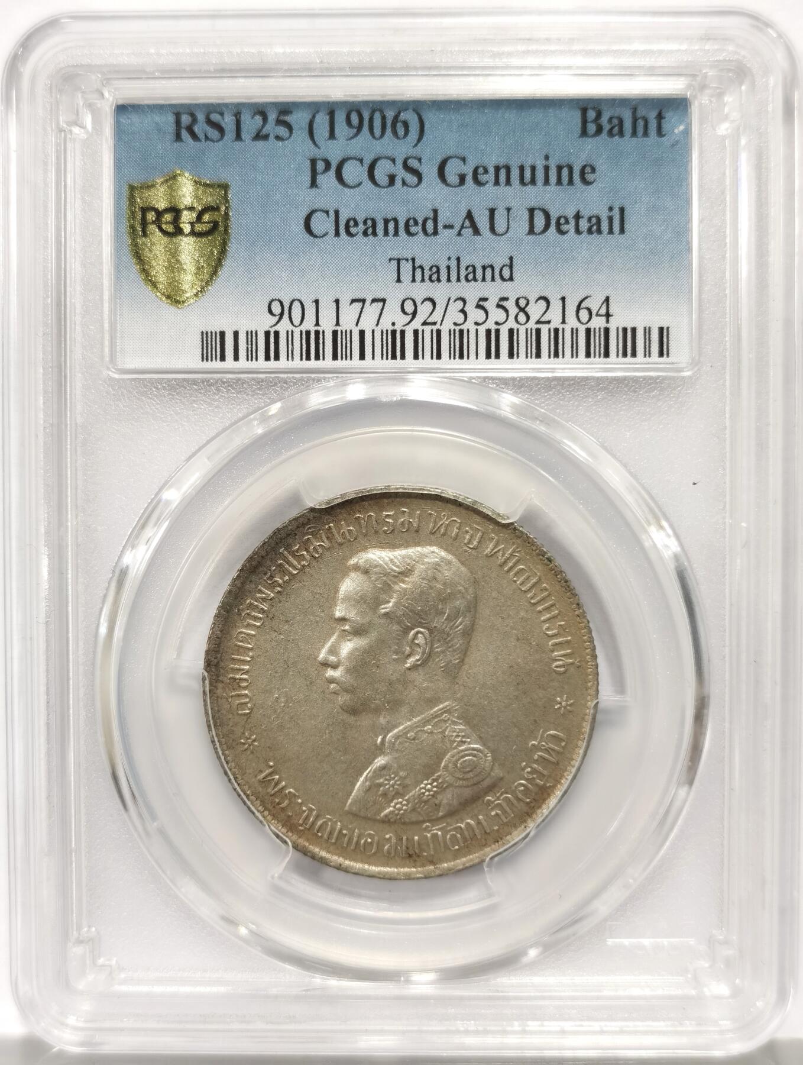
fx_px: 1664
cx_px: 402
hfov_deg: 27.1
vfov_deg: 35.5
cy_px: 532
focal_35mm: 54
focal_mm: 5.56
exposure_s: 1/100
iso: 160
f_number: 16
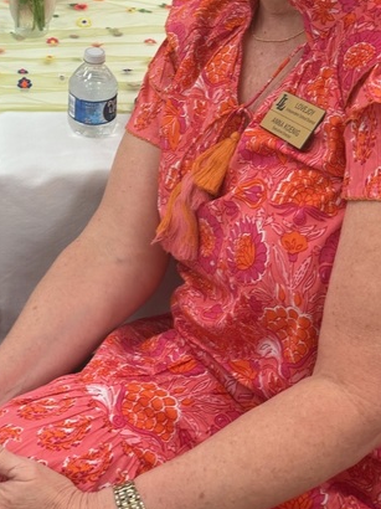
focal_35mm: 60
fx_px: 881
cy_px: -62
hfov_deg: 23.6
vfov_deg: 28.9
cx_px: 26
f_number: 1.78
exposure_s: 1/60
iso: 125
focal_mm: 6.76
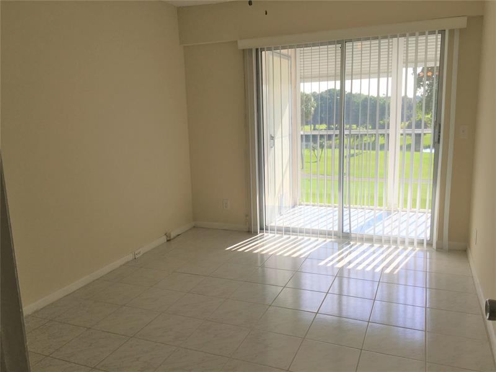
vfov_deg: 48.2
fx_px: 416
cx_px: 248
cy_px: 186
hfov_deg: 61.7
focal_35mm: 29
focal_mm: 4.15
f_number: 2.2
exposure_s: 1/530
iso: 25
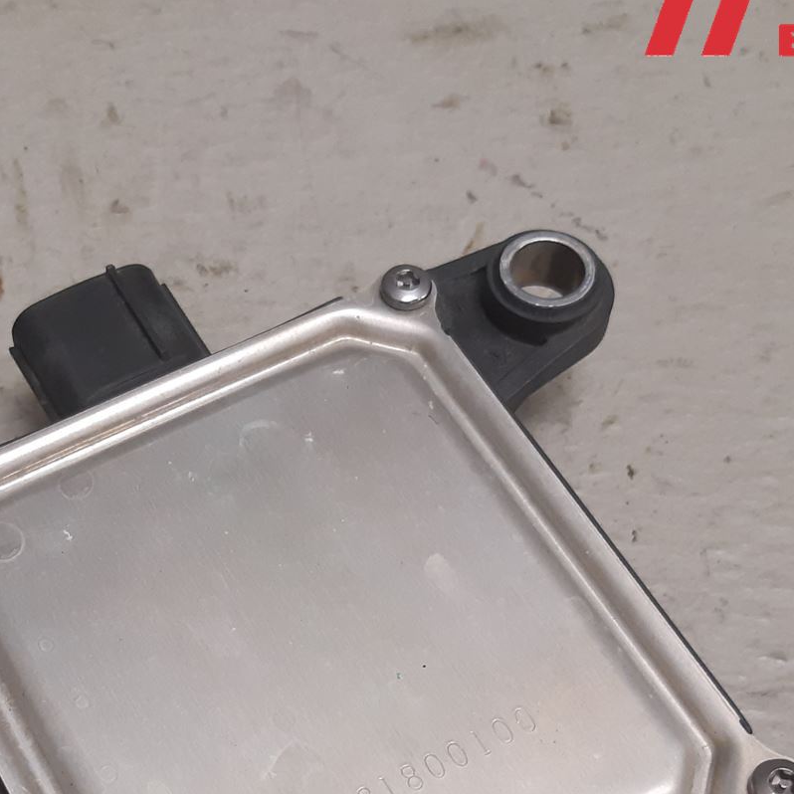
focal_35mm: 59
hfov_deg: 28.8
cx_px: 237
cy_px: 652
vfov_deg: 28.4
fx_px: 1531
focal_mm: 3.93
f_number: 1.7
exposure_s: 1/50
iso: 125
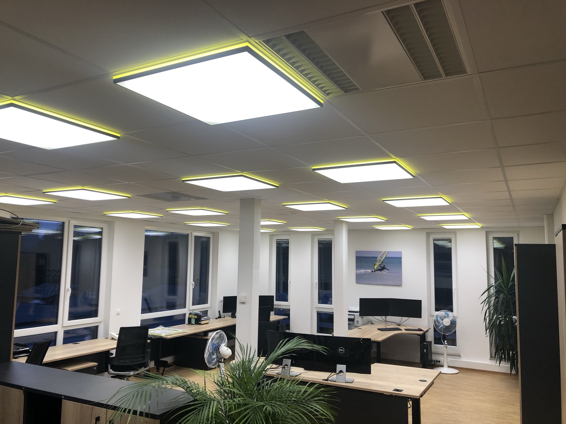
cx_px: 283
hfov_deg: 63.4
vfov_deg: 49.7
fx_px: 458
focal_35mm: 28
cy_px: 212
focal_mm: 4
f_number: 1.8
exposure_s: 1/100
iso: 40
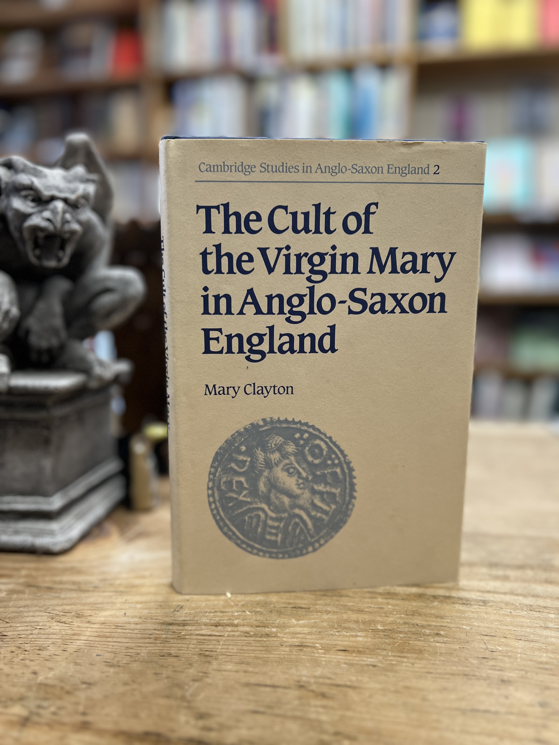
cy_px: 372
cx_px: 280
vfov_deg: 67.3
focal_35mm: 26
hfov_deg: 53.1
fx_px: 560
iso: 125
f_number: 1.5
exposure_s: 1/60
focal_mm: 5.7
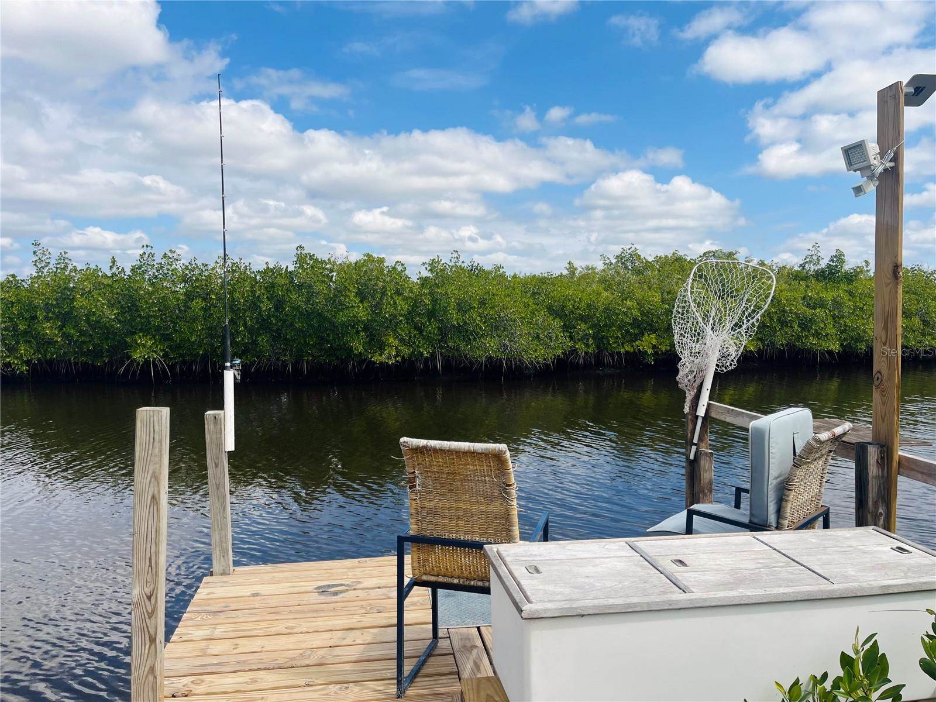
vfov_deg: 53.1
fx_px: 703
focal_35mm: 26
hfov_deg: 67.3
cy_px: 351
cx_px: 468
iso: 50
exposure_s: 1/4310
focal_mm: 5.1
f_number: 1.6
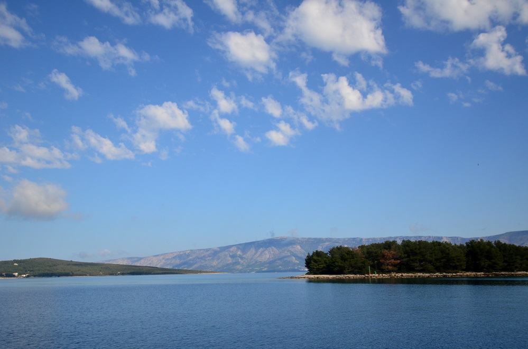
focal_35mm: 36
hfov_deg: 53.2
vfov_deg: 36.7
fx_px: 527
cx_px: 264
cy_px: 174
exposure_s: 1/4000
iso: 400
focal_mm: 24
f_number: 4
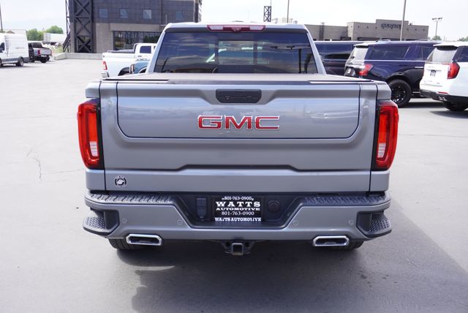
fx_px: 488
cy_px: 156
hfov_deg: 51.2
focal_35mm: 38
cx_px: 234
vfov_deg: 35.6
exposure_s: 1/100
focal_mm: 25
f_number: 7.1
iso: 100
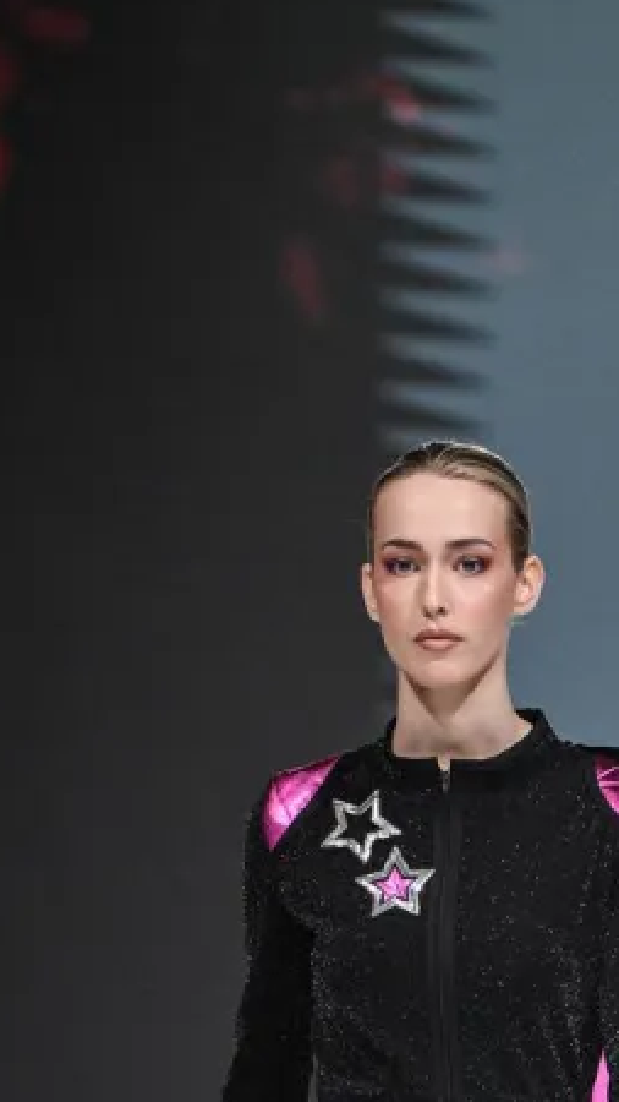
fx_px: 15500
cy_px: 1166
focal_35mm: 531
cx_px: 690
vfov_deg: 4.1
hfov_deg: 2.3
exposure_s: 1/640
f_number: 2.8
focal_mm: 200
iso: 2000
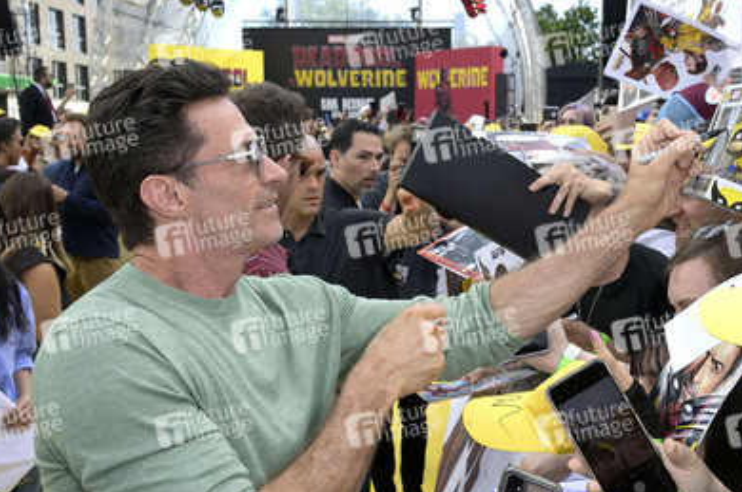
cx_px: 420
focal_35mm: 44
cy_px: 283
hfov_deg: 44.5
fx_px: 906
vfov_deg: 30.4
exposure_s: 1/200
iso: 320
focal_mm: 38
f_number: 9
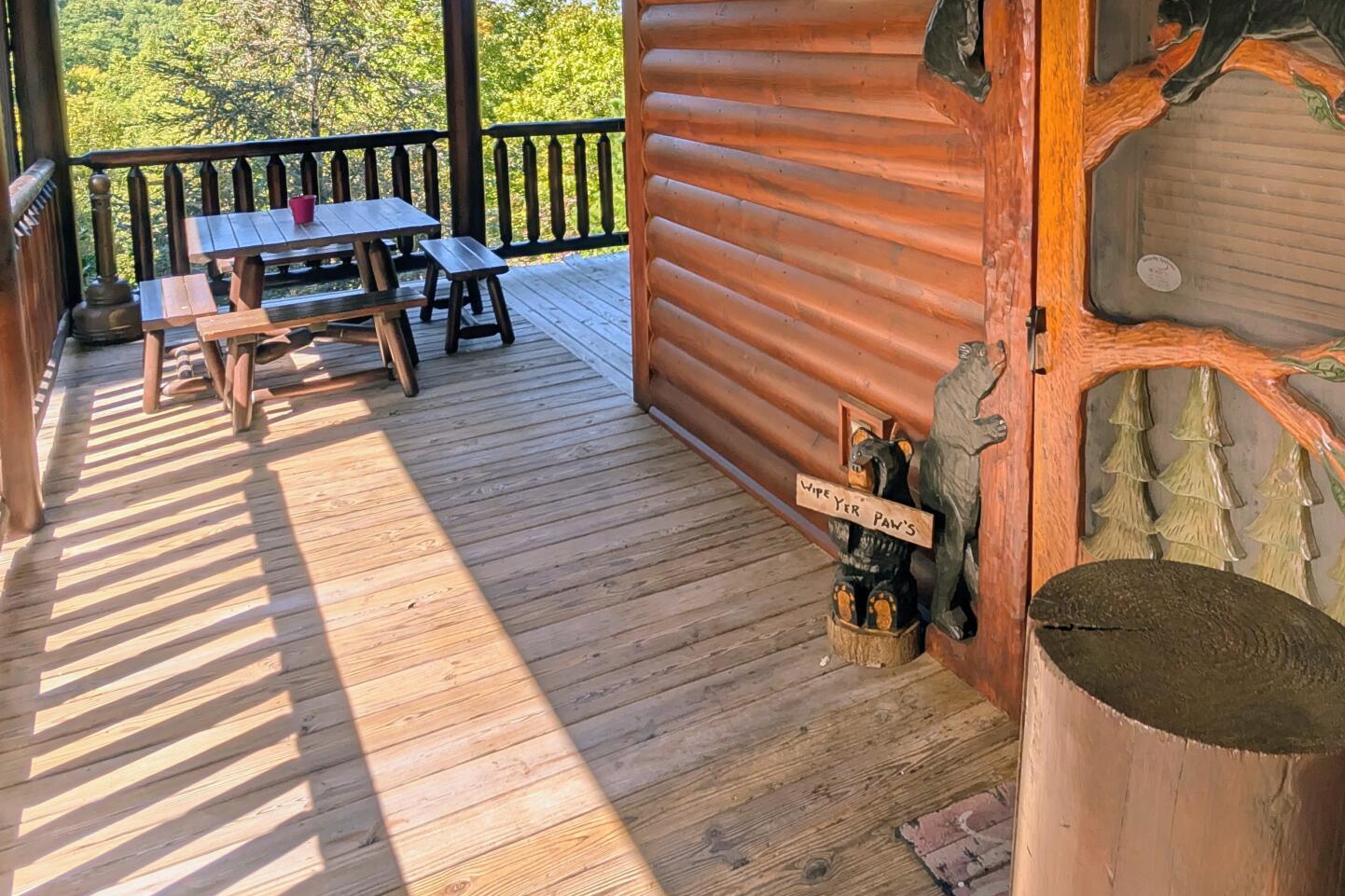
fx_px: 971
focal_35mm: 26
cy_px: 156
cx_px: 765
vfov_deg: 46.4
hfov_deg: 69.1
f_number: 1.7
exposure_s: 1/1608
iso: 52
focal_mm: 2.02
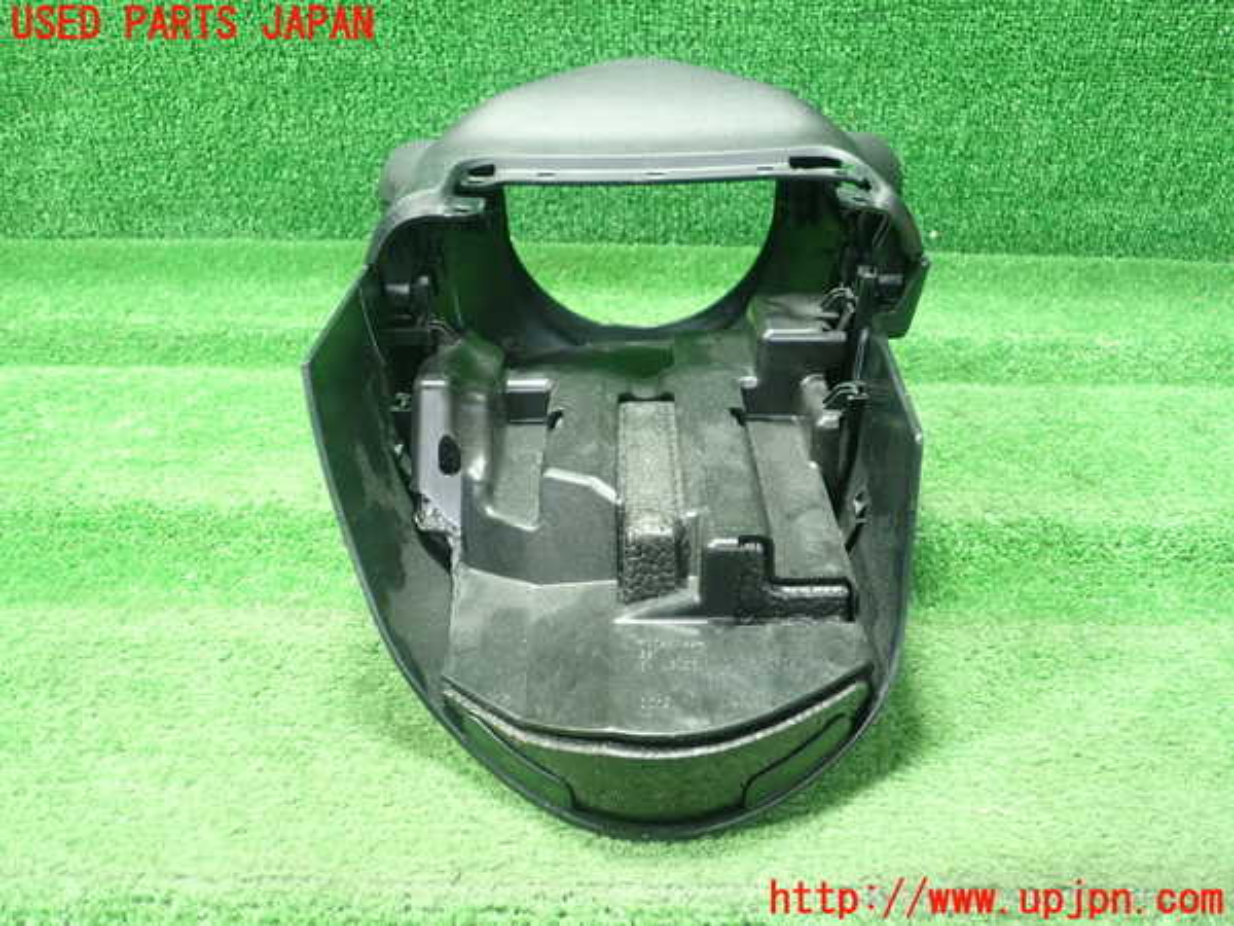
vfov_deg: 46.8
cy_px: 463
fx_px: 1069
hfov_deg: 60.0
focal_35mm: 30
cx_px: 617
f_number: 2.3
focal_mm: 5.5
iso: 800
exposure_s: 1/60
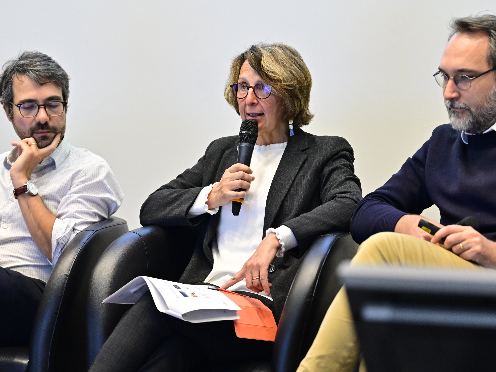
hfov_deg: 13.4
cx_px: 255
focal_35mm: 147
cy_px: 187
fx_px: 2106
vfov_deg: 10.1
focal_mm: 90
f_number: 2.8
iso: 2000
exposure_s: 1/160
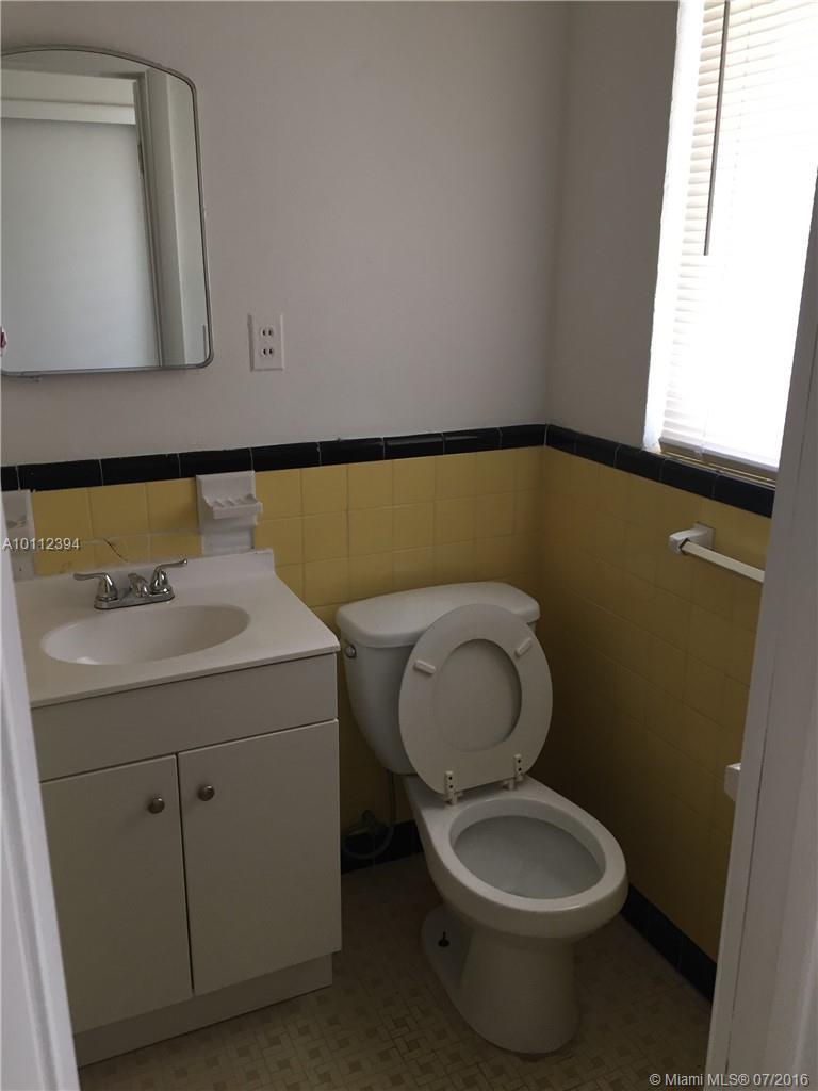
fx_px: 914
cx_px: 409
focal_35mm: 29
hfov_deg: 48.2
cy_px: 546
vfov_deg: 61.7
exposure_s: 1/30
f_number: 2.2
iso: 64
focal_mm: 4.15
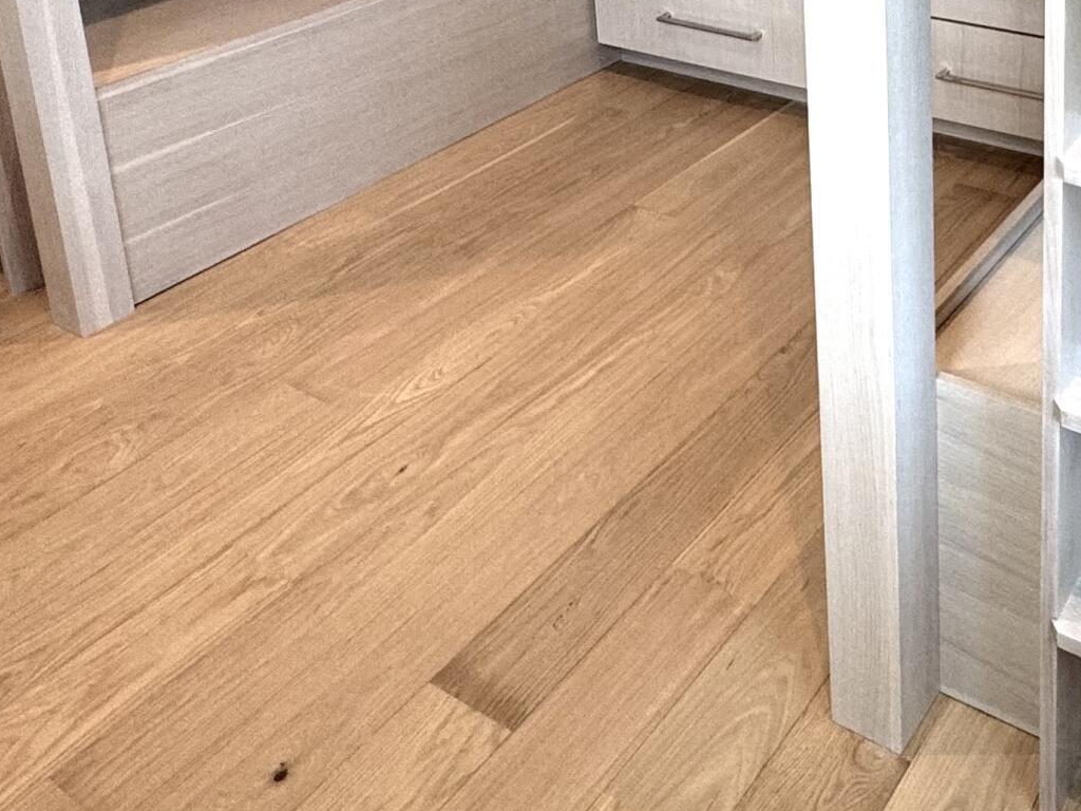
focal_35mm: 41
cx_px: 900
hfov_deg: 43.1
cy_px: -137
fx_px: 1280
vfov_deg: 30.4
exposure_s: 1/120
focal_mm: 2.22
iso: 125
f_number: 2.2
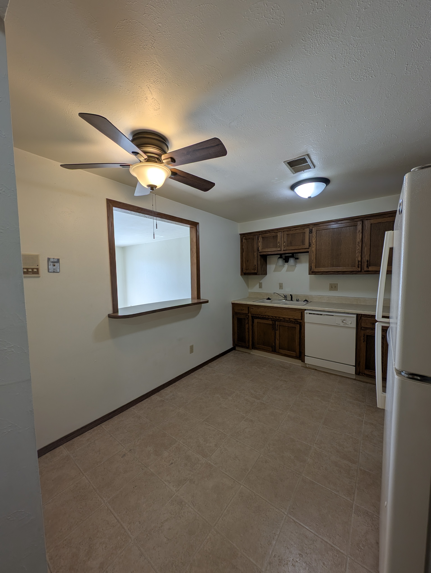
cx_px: 216
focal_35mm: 12
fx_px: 199
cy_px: 286
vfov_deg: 110.5
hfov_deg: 94.6
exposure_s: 1/126
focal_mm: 2.23
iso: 41
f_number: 1.95
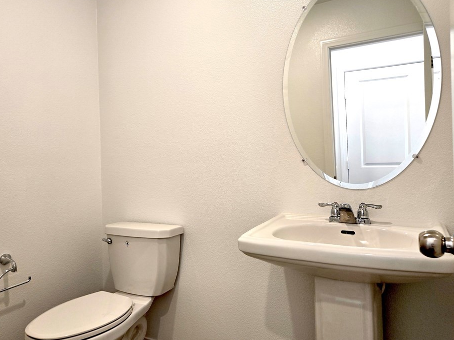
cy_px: 161
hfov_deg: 67.2
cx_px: 211
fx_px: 341
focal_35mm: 26
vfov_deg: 53.0
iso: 100
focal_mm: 5.4
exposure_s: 1/120
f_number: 1.8
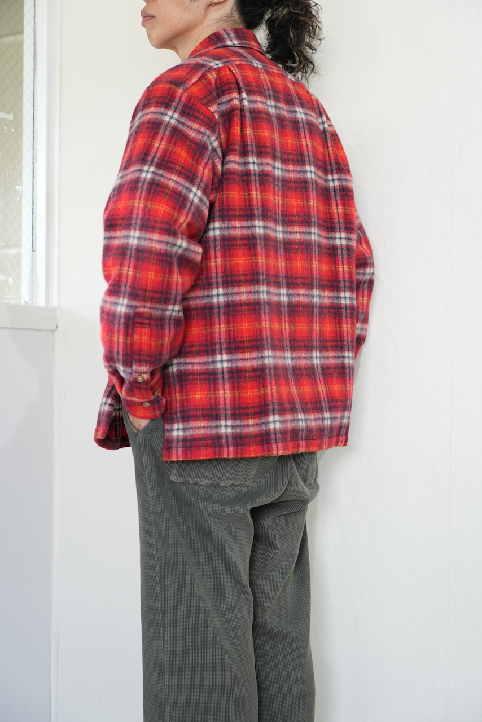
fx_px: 1405
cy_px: 361
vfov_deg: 28.8
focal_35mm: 70
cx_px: 241
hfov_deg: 19.5
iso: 1000
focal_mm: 70
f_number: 4.5
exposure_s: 1/100
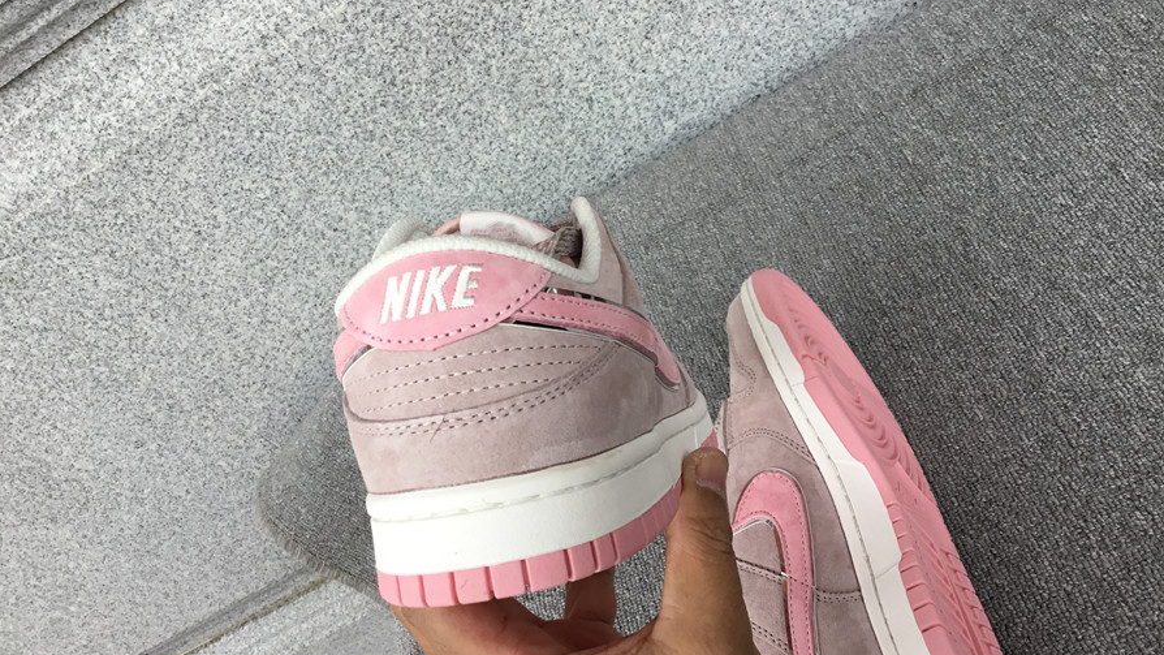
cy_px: 252
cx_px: 583
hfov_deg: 58.0
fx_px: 1049
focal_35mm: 34
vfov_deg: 34.5
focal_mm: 3.3
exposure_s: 1/100
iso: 25
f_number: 2.4
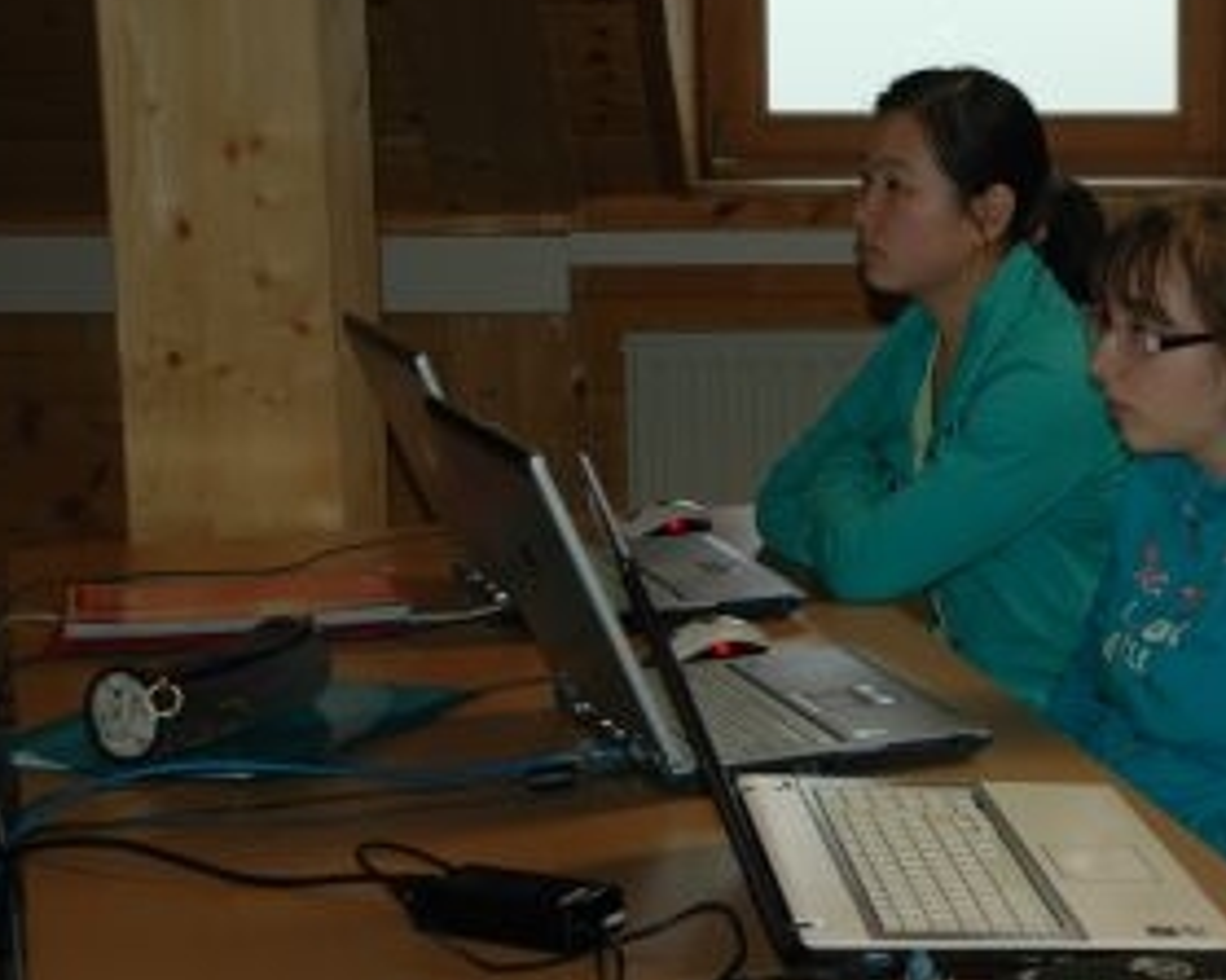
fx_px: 3117
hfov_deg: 21.7
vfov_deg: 17.8
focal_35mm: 86
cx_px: 1147
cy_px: 382
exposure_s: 1/60
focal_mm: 31
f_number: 4.2
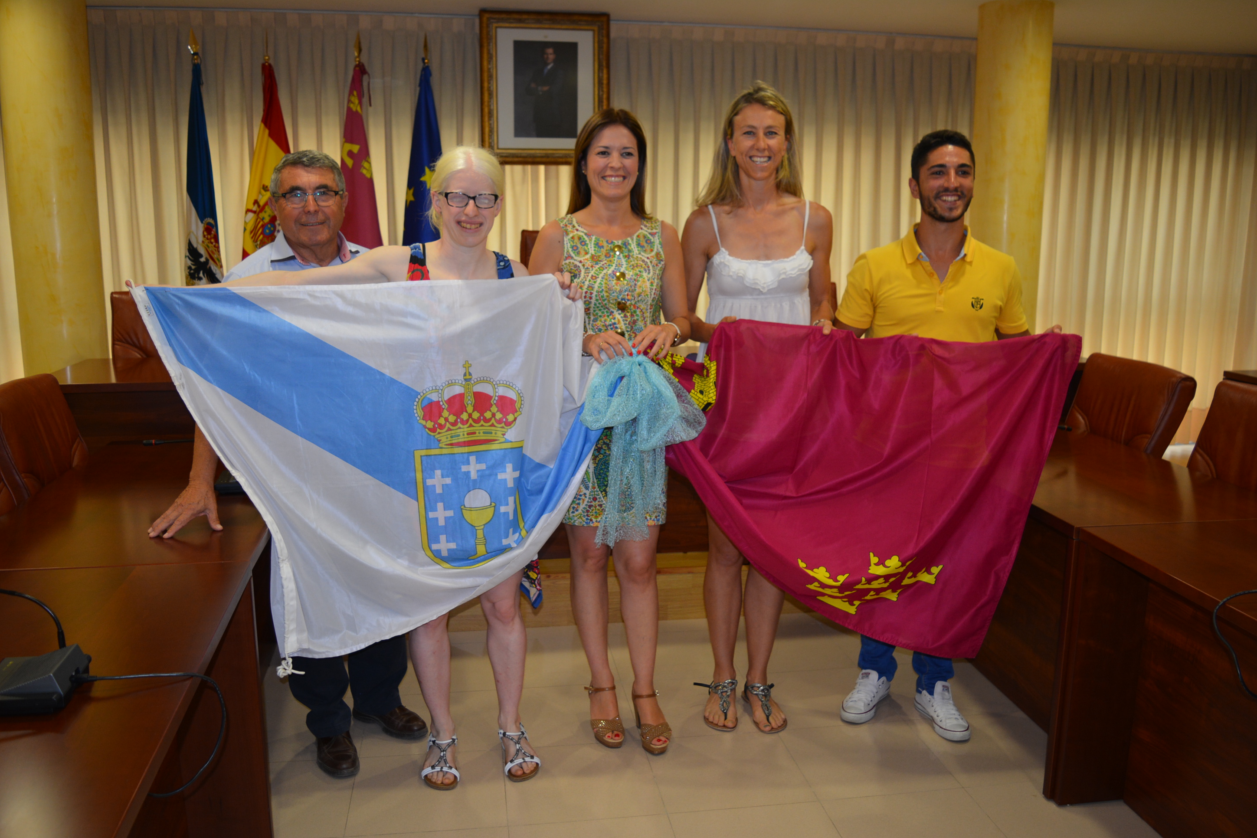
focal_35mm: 31
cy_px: 430
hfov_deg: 60.3
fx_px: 1082
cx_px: 620
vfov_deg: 42.3
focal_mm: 20
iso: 400
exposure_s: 1/60
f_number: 3.5
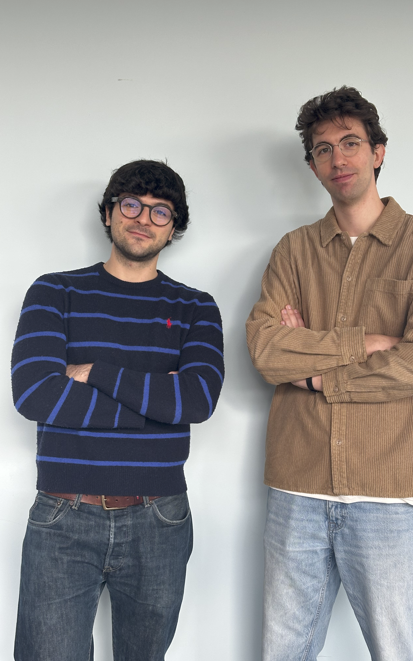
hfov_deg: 25.3
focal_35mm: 51
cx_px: 244
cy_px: 331
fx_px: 919
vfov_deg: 39.6
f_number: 1.78
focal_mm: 6.86
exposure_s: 1/50
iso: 64
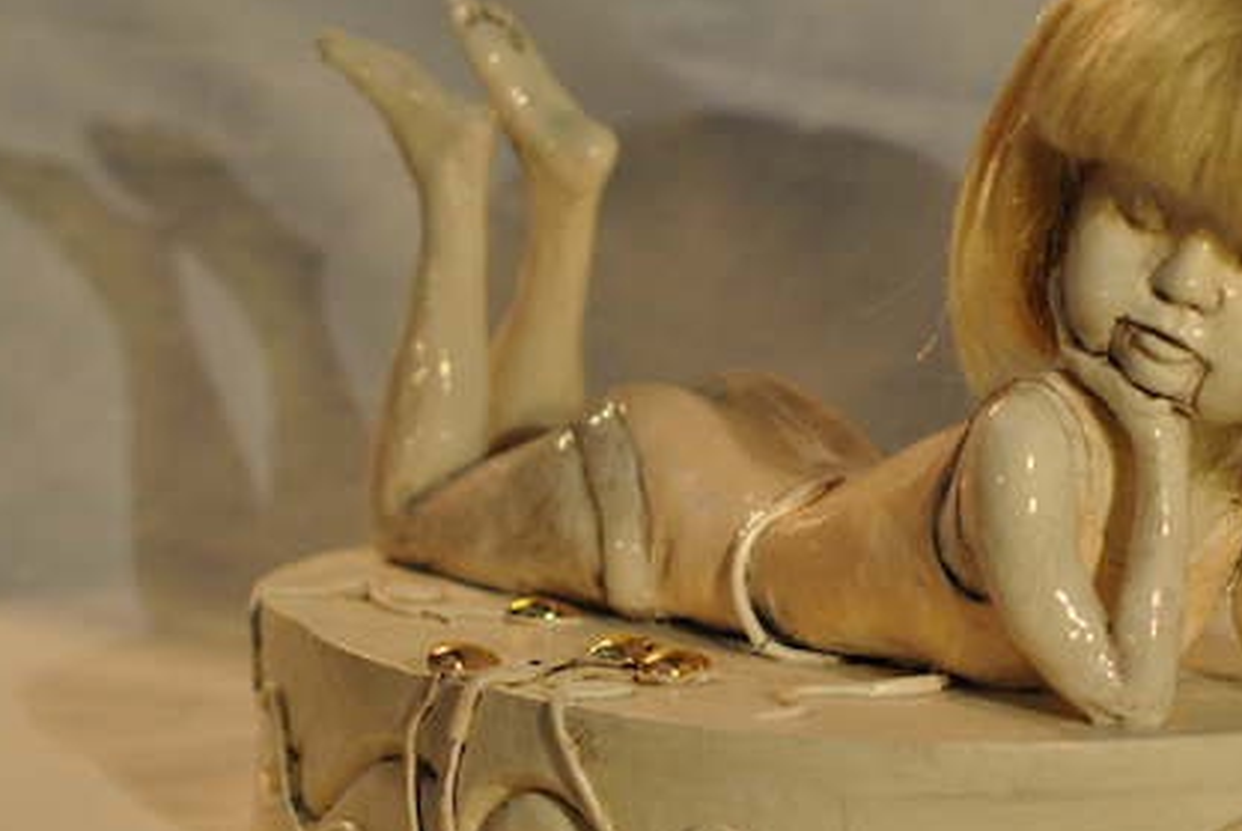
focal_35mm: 135
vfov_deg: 10.2
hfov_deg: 15.1
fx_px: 4662
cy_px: 500
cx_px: 843
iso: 200
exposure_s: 1/60
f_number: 3.2
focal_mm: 50
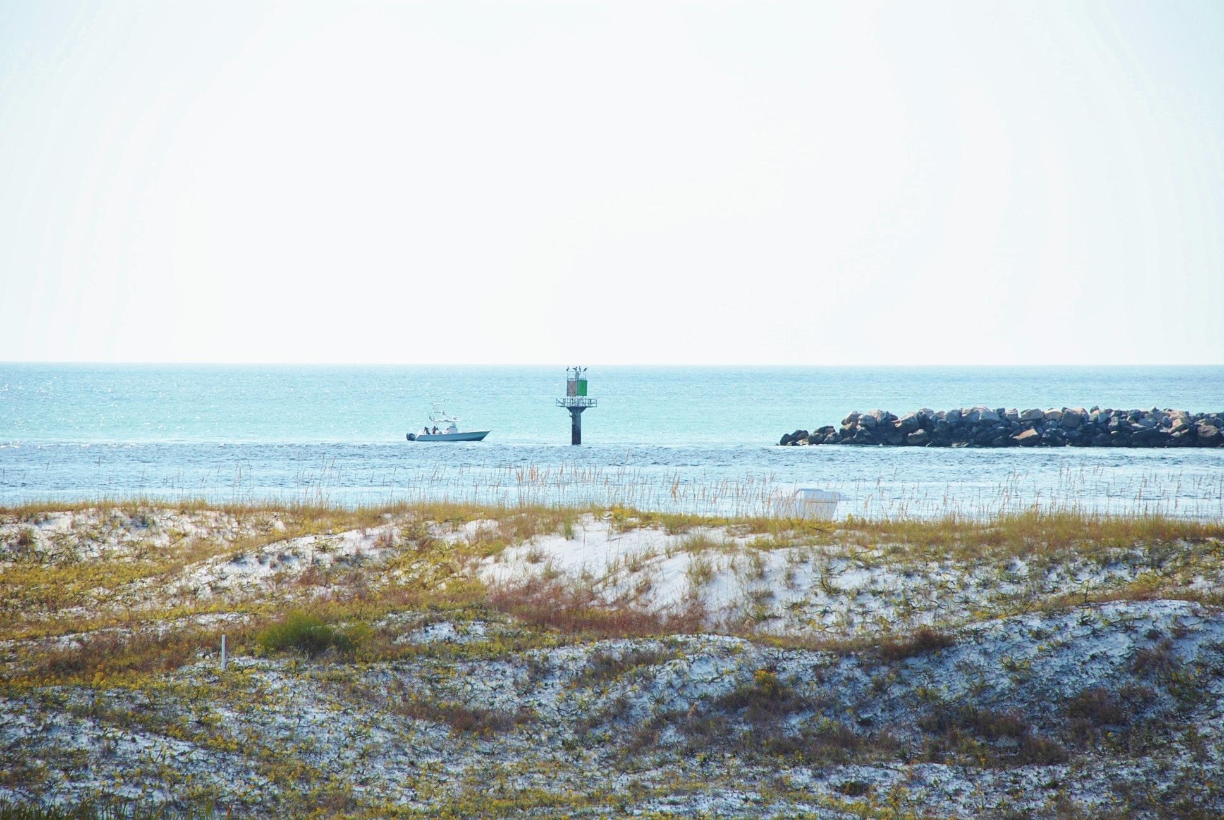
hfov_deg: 10.1
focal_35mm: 202
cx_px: 612
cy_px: 410
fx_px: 6893
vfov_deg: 6.8
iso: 100
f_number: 6.3
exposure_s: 1/640
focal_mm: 135
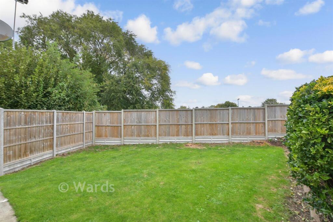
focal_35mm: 15
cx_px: 166
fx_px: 139
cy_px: 111
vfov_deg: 77.3
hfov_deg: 100.4
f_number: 8
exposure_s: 1/15
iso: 160
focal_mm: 10
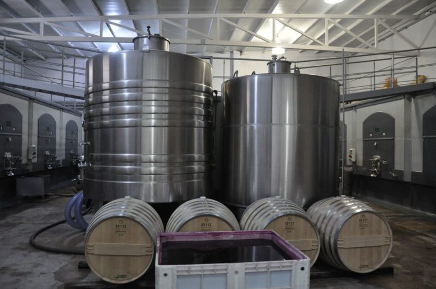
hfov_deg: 67.4
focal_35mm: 27
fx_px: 327
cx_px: 218
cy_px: 144
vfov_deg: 47.8
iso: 2000
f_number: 4
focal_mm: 18
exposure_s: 1/25
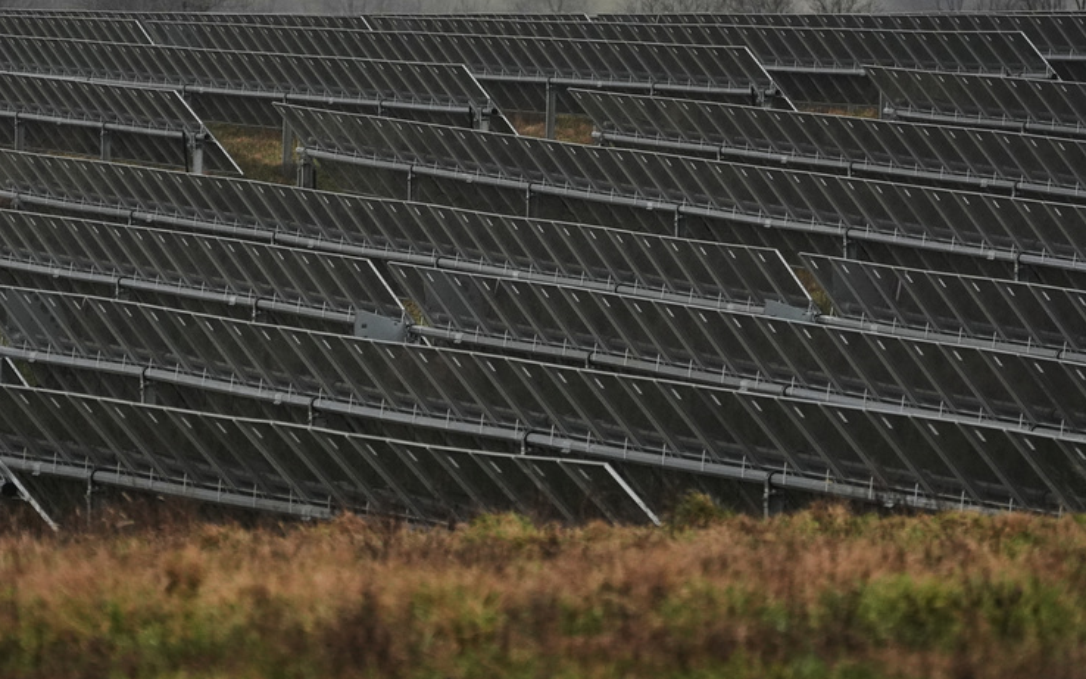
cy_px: 190
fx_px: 9292
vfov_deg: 4.2
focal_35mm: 314
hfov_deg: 6.7
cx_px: 441
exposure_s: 1/1600
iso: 3200
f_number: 5.6
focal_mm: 222
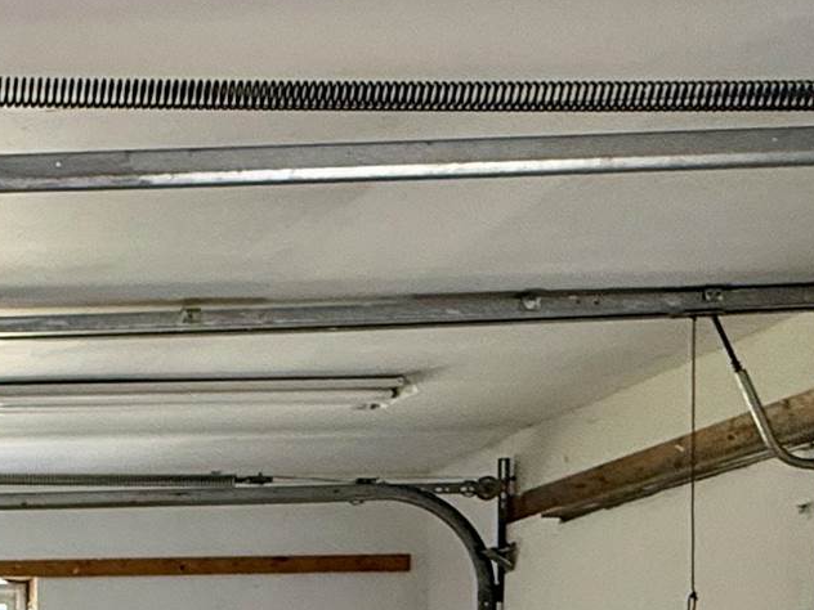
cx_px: -366
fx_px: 1599
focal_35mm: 68
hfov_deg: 23.5
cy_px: 827
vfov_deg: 19.6
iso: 250
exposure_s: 1/99
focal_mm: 2.22
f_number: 2.2
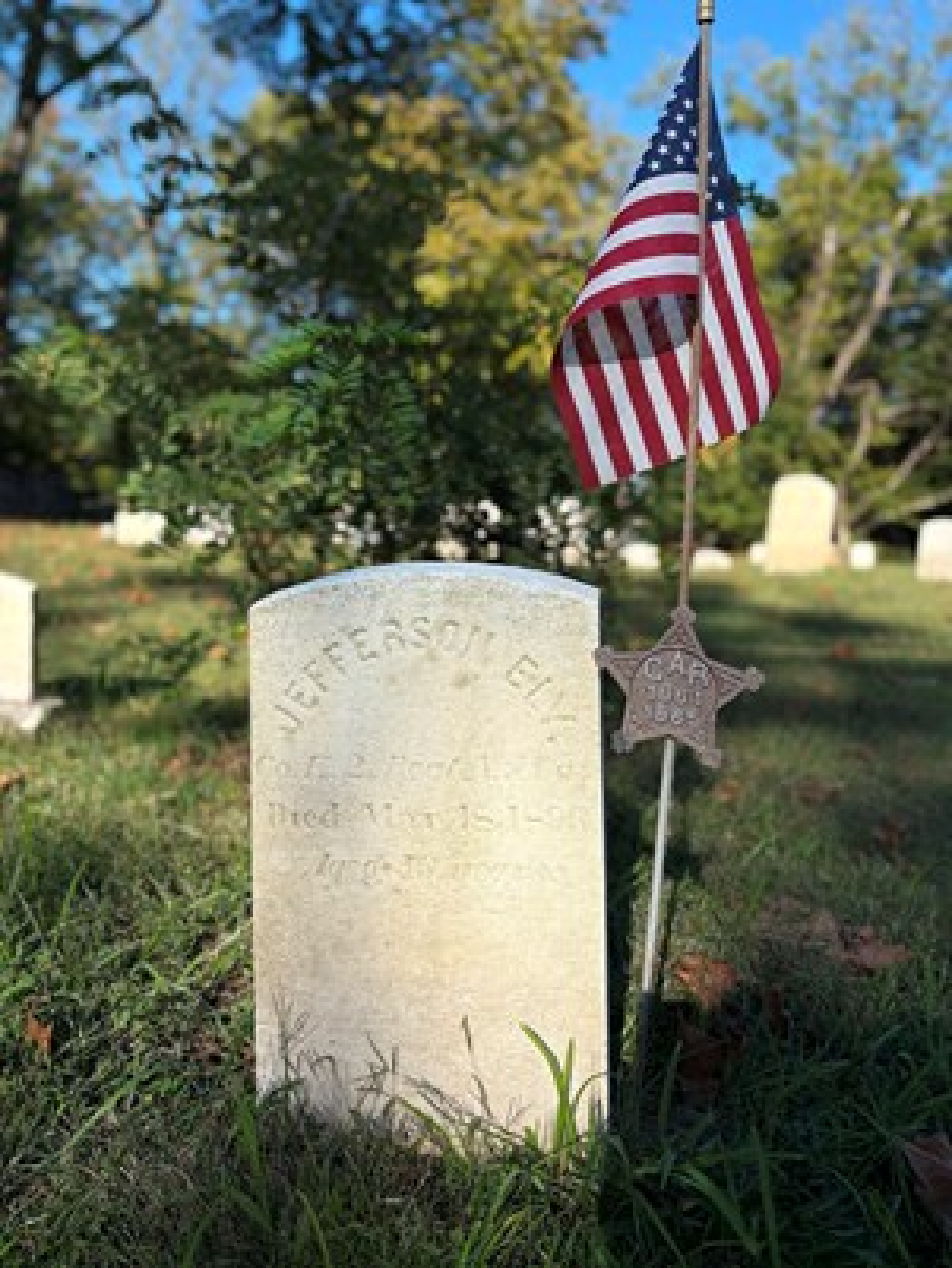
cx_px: 476
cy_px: 634
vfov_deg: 67.3
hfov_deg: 53.1
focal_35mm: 26
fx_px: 953
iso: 50
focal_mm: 5.96
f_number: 1.6
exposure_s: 1/4329
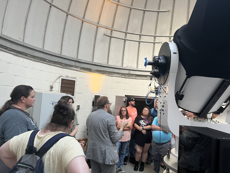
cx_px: 115
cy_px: 86
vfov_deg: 53.1
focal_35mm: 26
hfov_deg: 67.3
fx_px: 173
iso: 160
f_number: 1.6
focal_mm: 5.1
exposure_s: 1/60
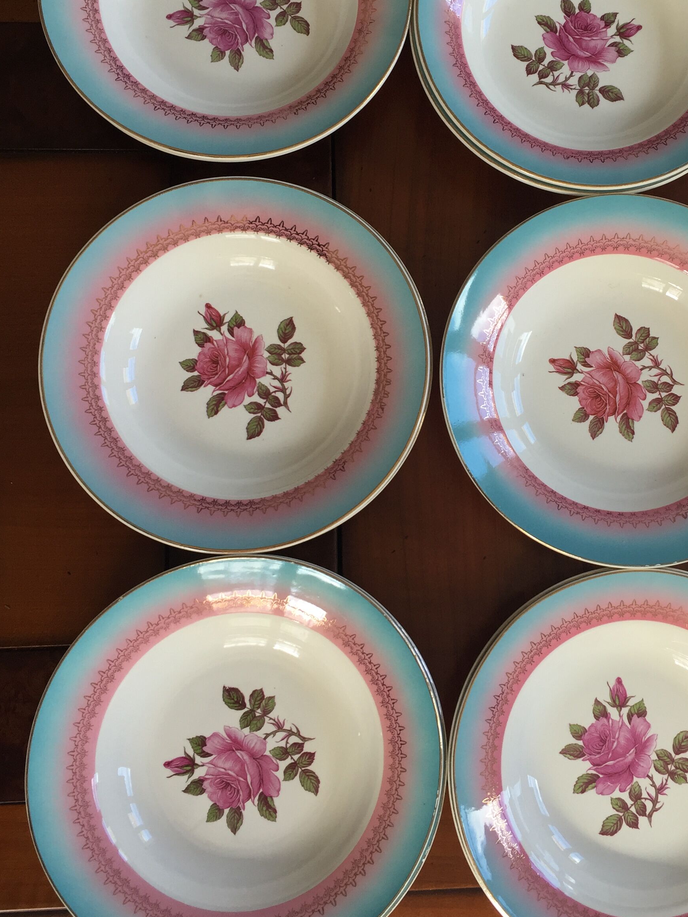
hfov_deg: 35.0
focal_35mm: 41
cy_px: 386
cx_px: 428
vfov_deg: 45.6
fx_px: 1086
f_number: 2.2
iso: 40
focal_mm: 4.15
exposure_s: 1/100
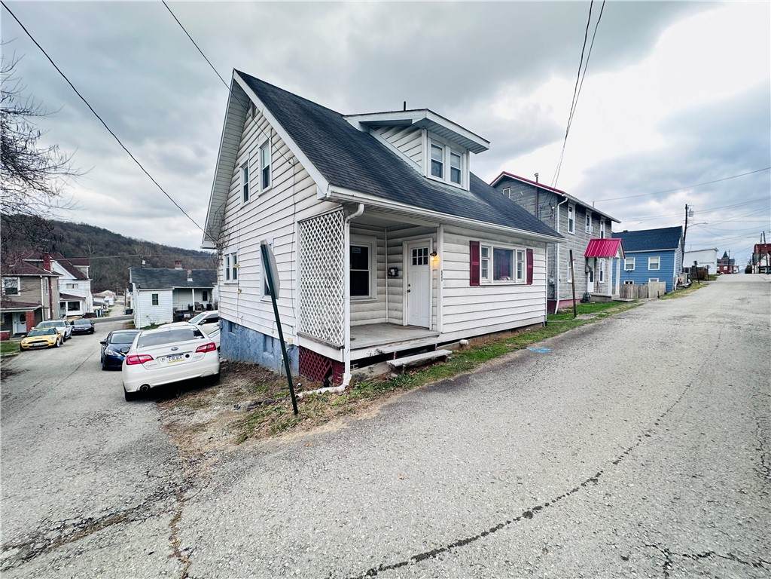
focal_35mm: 14
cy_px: 290
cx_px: 386
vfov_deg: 85.7
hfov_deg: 102.1
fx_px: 312
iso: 40
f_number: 2.2
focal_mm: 2.22
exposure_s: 1/145
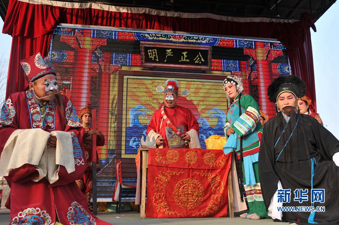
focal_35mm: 36
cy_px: 112
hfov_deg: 53.2
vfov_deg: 36.8
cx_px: 170
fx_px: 339
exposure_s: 1/160
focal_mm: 24
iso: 250
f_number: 6.3
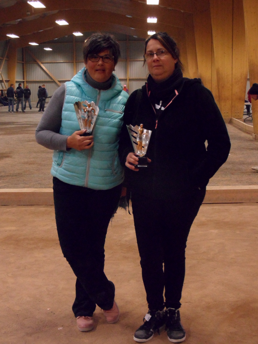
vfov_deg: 38.2
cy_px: 172
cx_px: 129
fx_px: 497
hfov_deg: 29.1
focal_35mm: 50
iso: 640
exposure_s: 1/45
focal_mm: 8.2
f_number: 3.8
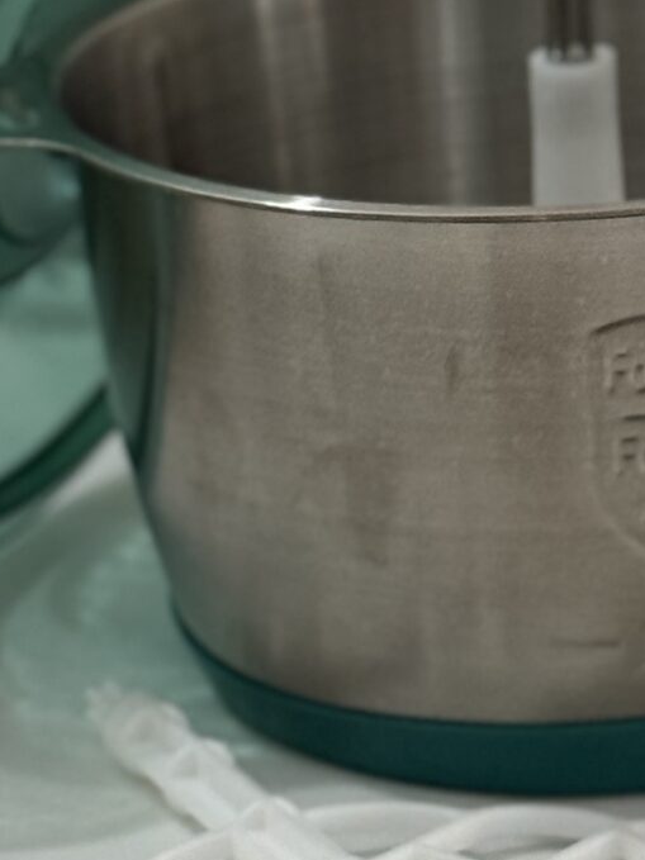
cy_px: -63
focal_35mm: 181
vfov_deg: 10.8
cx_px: 730
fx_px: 4498
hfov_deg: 8.1
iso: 250
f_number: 1.78
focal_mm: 6.76
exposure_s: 1/60
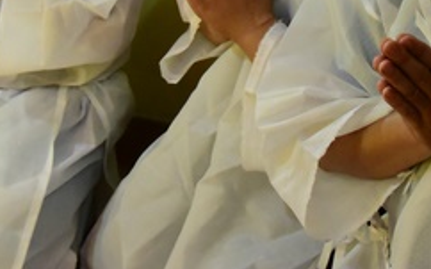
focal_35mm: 96
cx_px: 255
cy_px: -114
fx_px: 1127
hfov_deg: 21.6
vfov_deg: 13.0
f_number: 8
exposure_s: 1/80
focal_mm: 35
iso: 12800
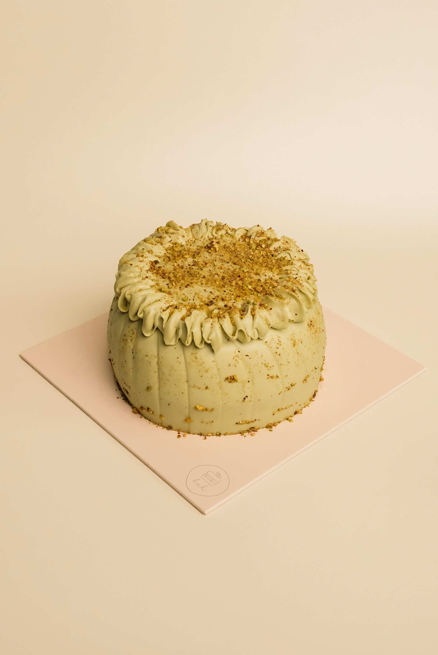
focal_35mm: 52
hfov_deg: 26.0
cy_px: 328
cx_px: 219
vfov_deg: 38.2
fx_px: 948
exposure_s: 1/125
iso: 800
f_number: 8
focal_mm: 35
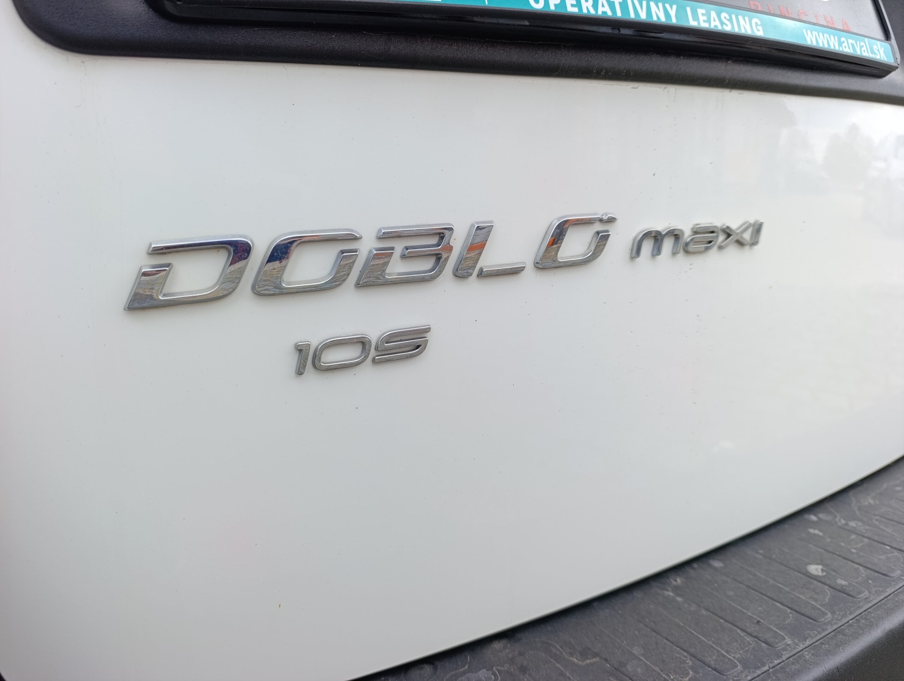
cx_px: 452
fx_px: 602
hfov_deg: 73.8
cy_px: 340
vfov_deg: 59.0
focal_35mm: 23
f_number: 1.6
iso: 50
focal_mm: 6.14
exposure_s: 1/204
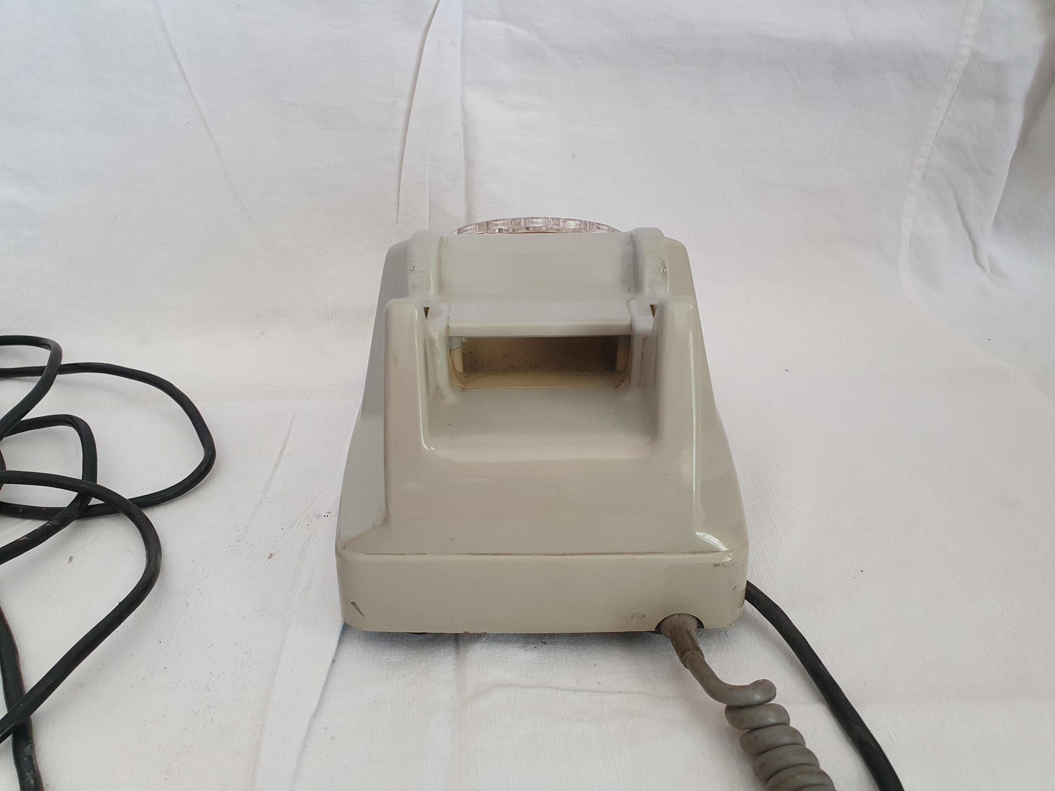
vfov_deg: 53.1
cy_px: 396
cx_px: 528
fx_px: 792
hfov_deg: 67.3
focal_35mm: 26
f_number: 2.4
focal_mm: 4.32
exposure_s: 1/50
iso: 200
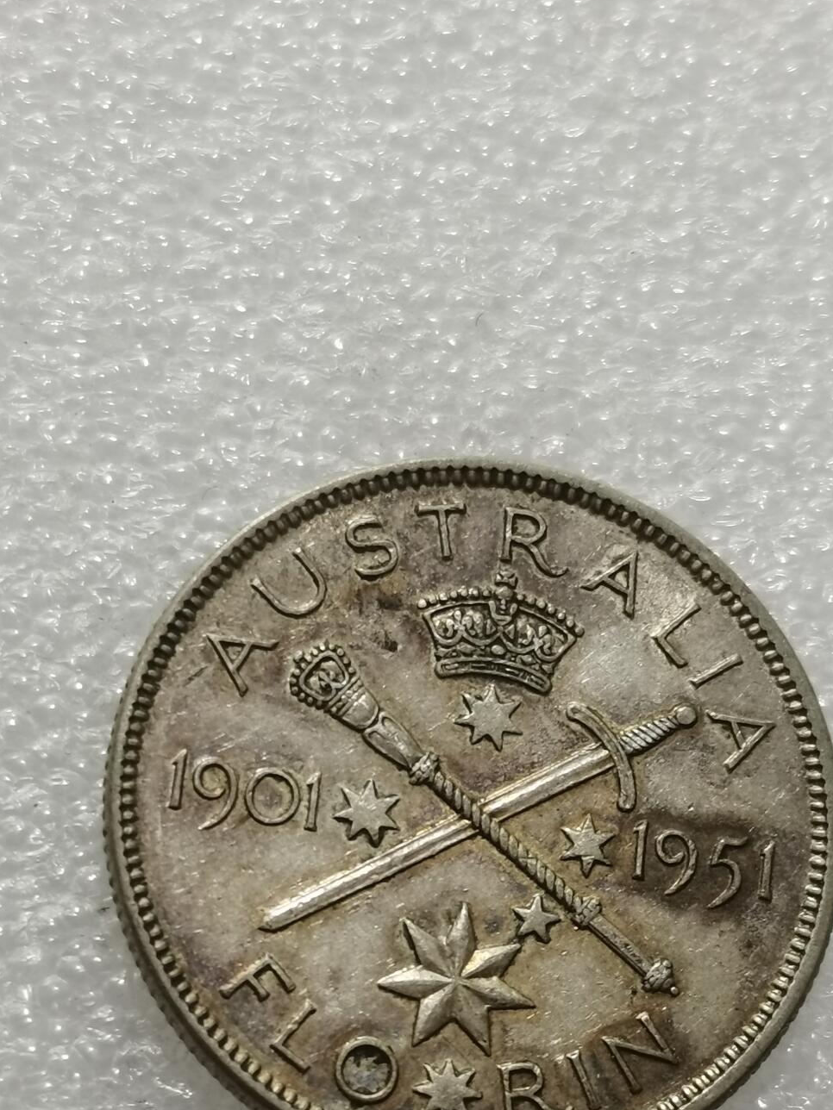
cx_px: 443
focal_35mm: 95
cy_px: 749
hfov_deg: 15.6
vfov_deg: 20.6
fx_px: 3048
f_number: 1.8
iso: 80
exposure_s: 1/100
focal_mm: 5.58
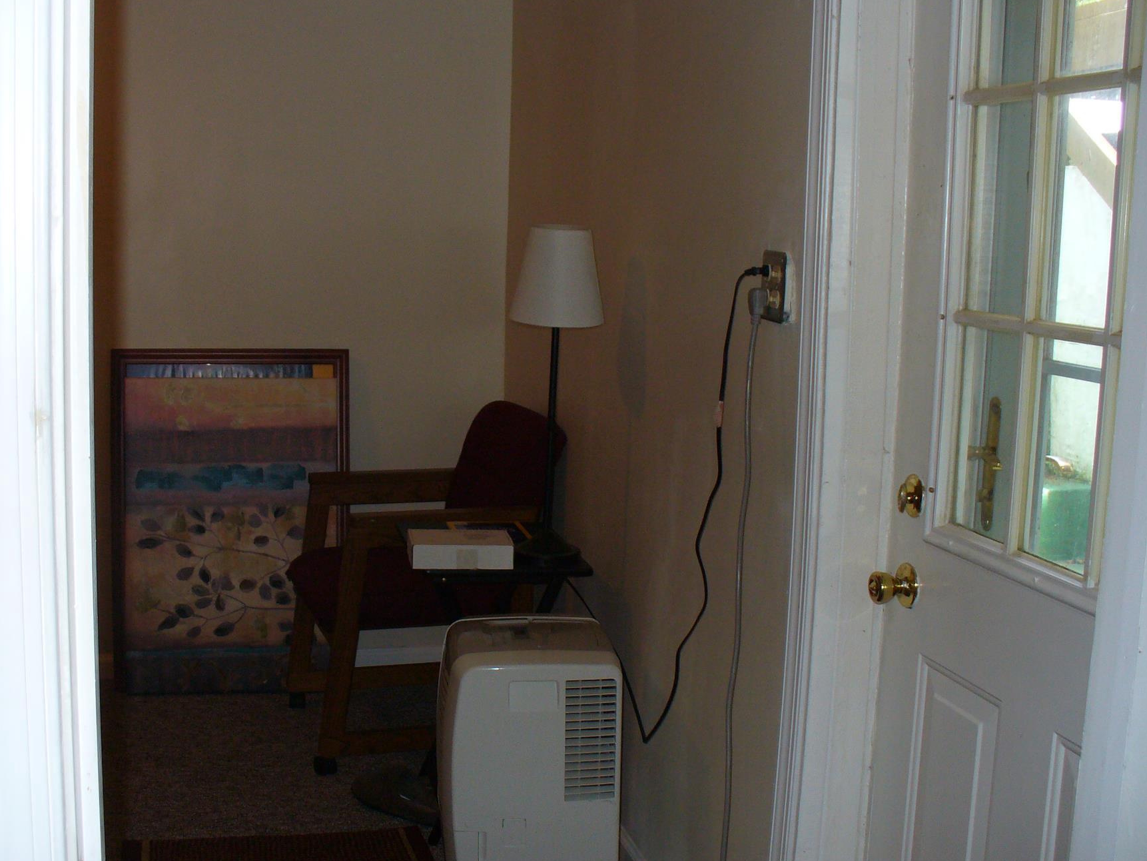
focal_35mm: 44
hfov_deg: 42.8
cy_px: 432
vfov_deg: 32.9
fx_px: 1458
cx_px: 478
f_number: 2.8
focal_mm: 6.1
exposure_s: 1/30
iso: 100
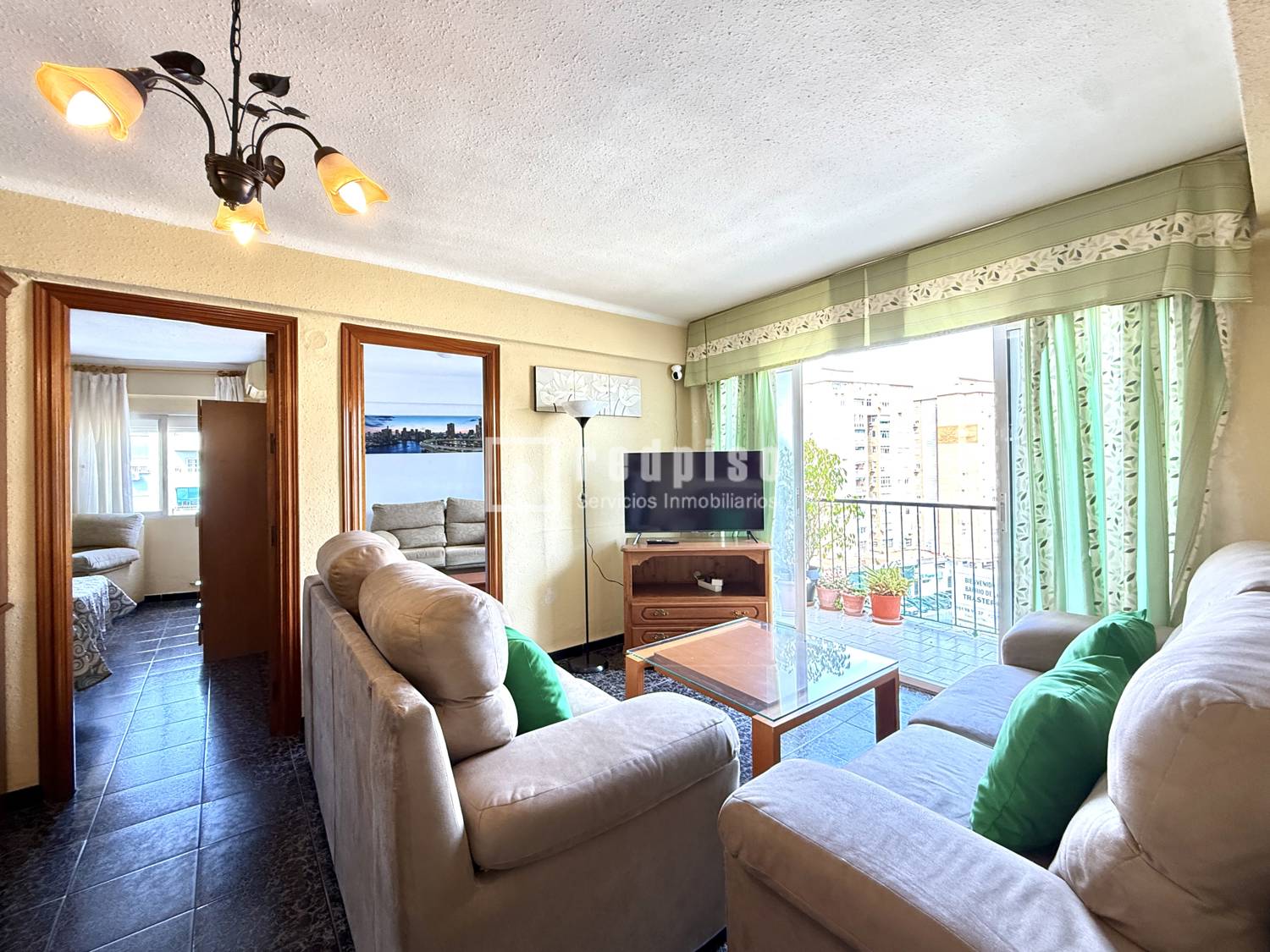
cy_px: 476
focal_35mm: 14
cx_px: 635
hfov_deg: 102.1
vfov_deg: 85.7
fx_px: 514
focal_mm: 2.22
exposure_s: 1/100
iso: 400
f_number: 2.2
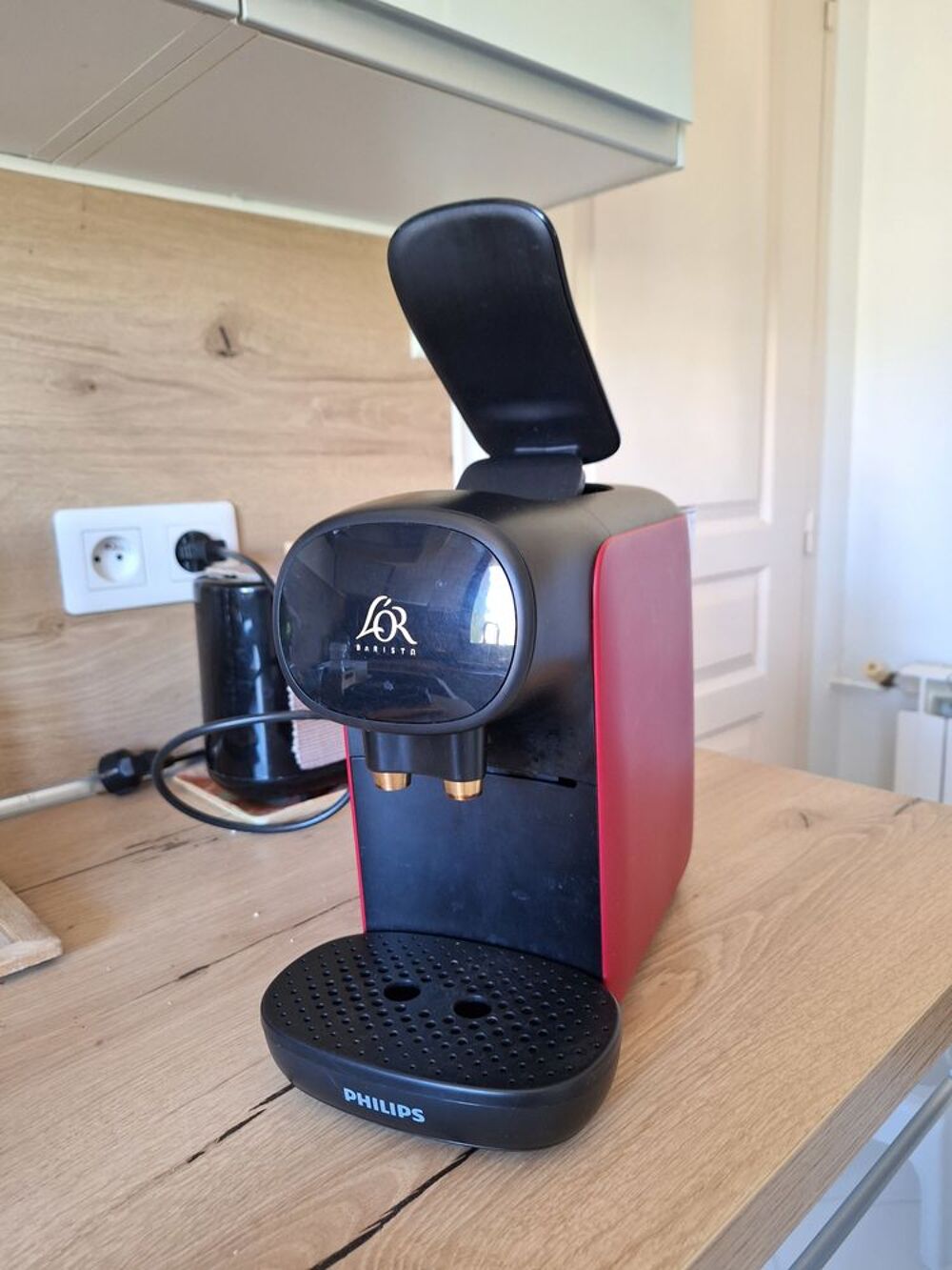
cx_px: 476
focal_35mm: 23
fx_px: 843
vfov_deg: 73.9
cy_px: 635
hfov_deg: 58.9
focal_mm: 5.54
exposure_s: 1/20
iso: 400
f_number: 1.8
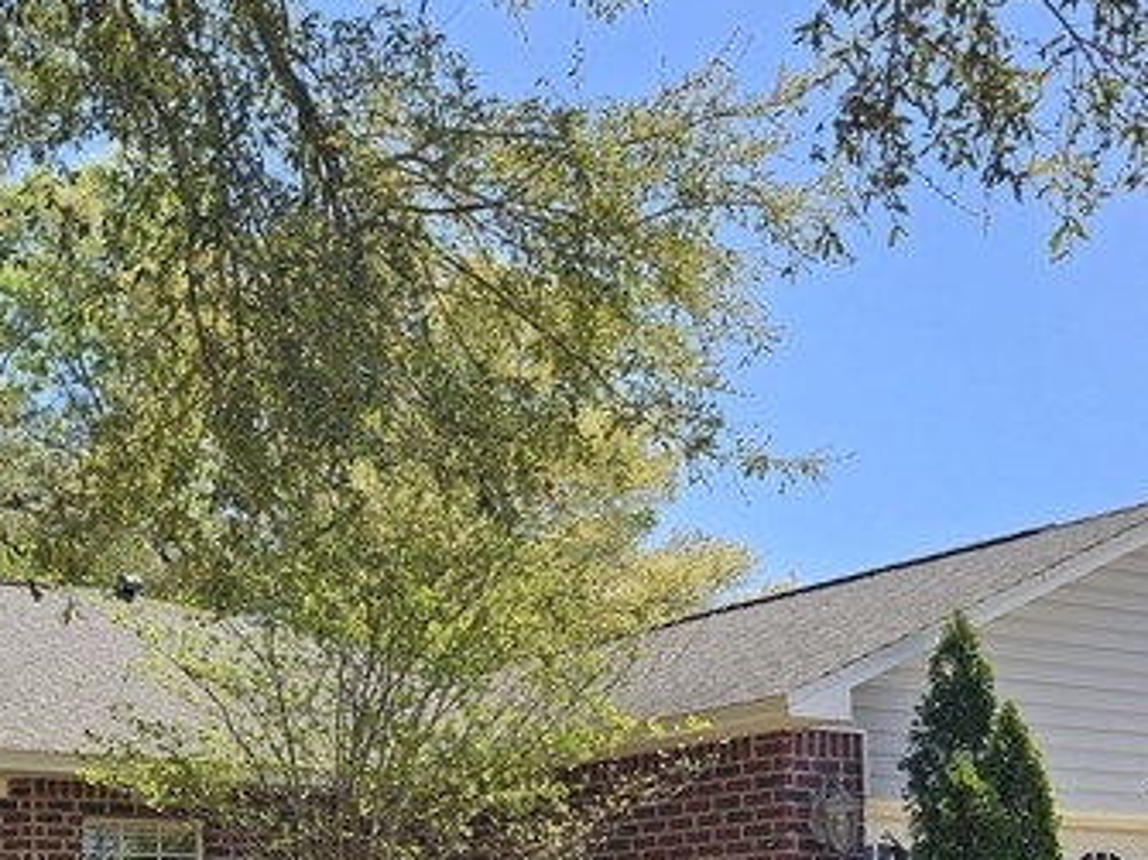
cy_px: 929
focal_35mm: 55
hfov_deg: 33.2
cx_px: 120
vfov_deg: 24.8
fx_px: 1823
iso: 10
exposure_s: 1/380
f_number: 1.7
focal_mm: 6.3
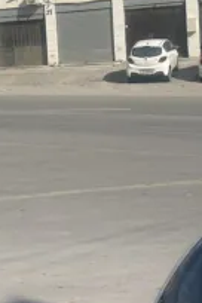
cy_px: 88
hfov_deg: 15.7
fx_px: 715
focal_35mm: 85
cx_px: -6
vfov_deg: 23.7
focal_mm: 5.1
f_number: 1.6
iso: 50
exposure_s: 1/9174
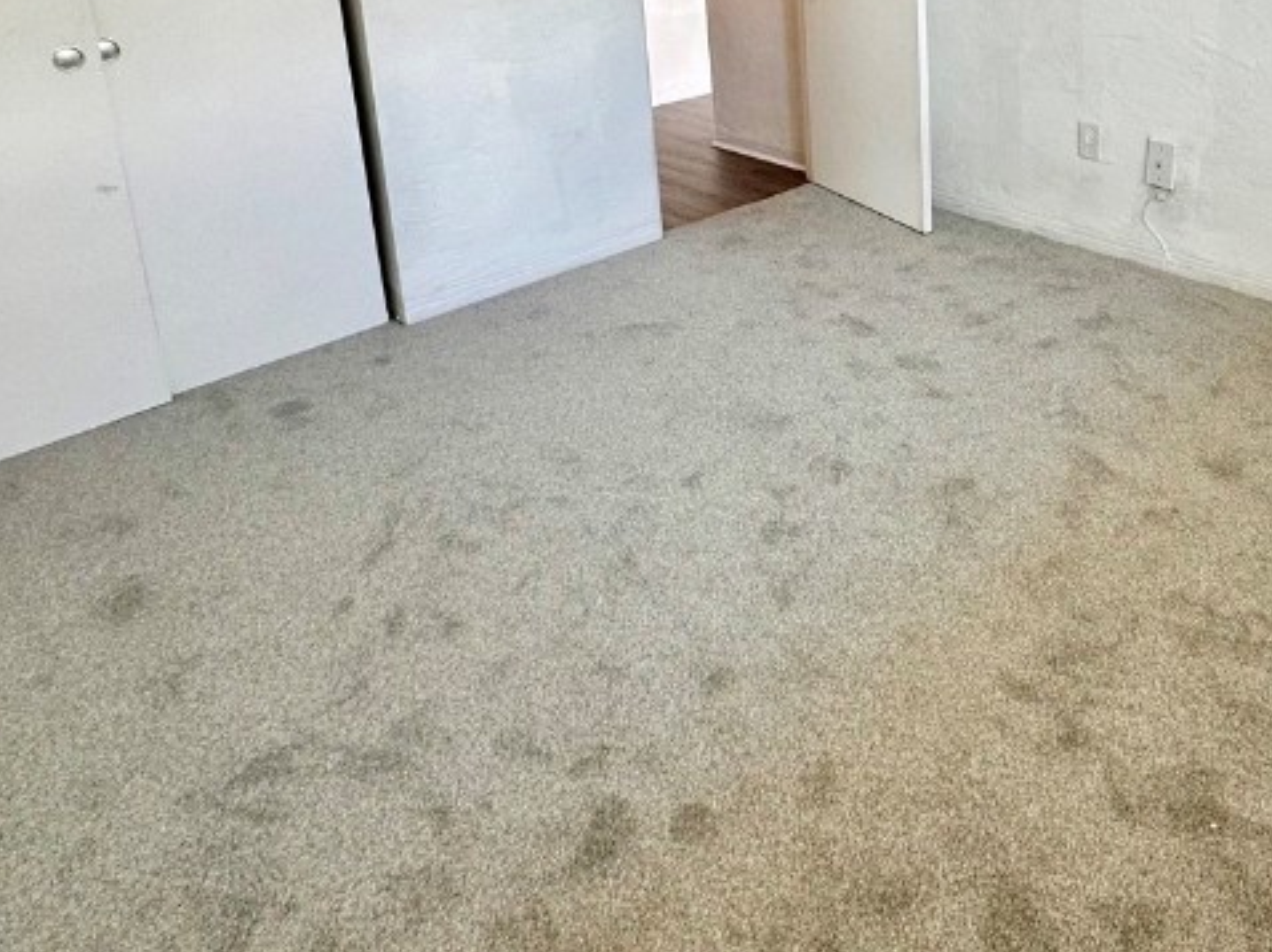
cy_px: 59
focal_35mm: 30
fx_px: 1102
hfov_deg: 57.3
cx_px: 937
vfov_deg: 42.1
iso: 125
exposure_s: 1/120
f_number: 2.2
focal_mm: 2.22
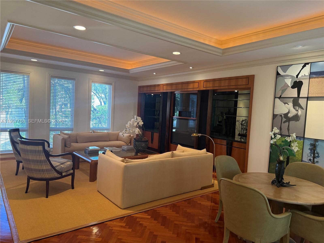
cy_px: 122
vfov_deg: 56.8
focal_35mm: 24
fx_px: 225
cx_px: 162
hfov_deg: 71.6
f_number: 1.78
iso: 250
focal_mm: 6.76
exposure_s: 1/120
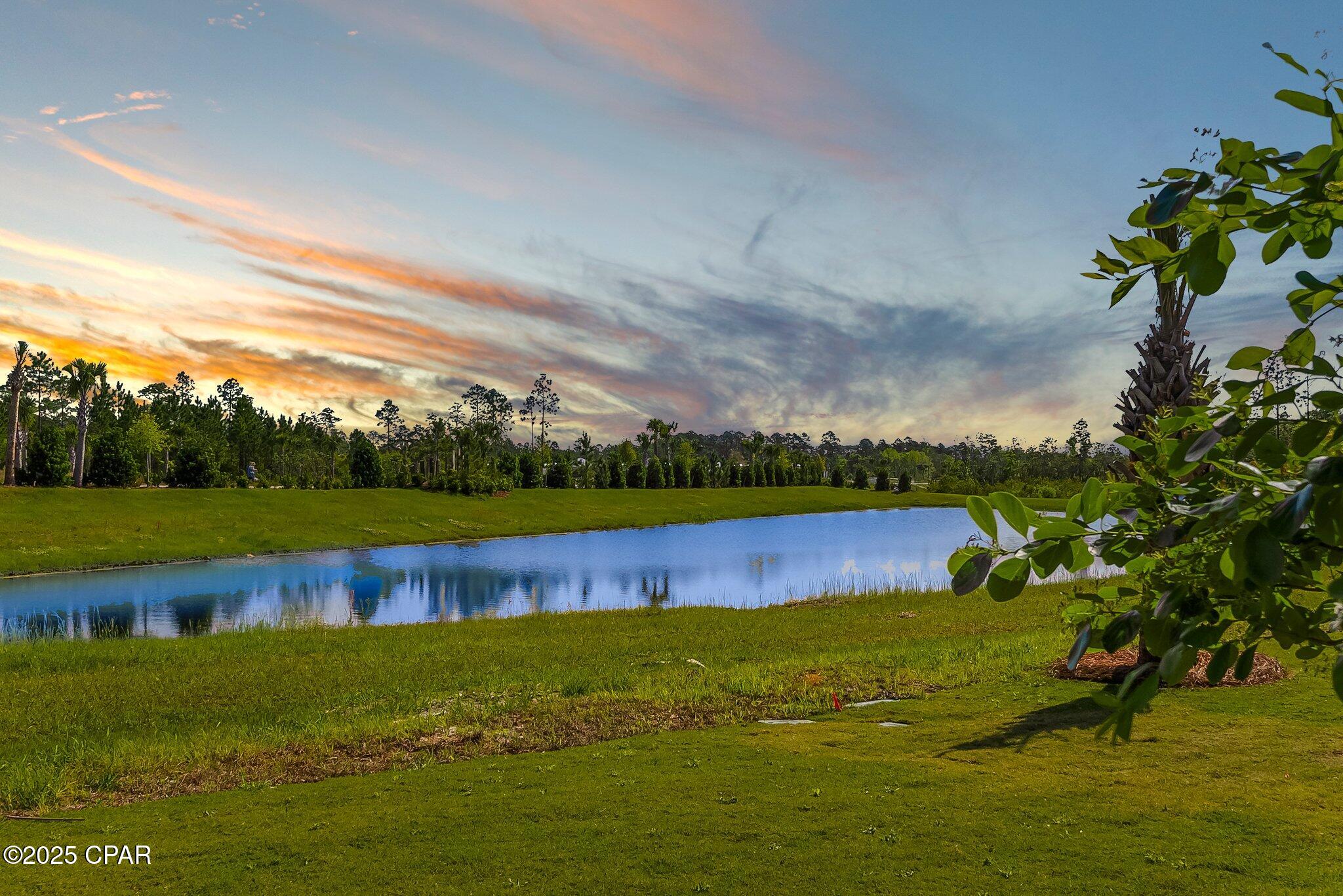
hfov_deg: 53.1
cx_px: 672
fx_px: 1343
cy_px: 448
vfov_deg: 36.9
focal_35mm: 36
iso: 400
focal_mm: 24
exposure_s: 1/400
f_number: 8
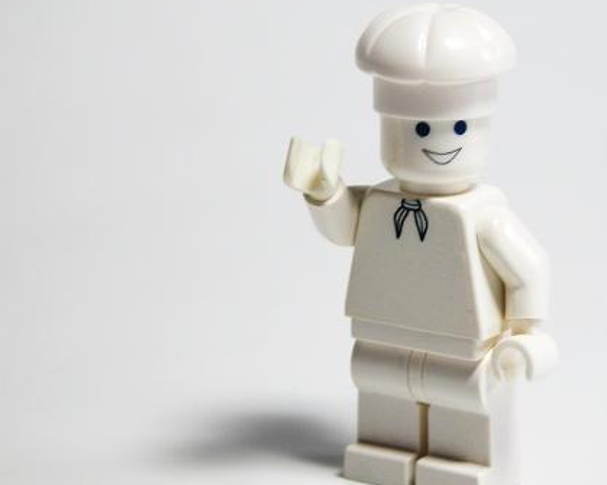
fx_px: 4311
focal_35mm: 240
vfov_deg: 6.4
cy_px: 281
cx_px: 430
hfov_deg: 8.0
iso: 100
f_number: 3.9
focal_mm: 41.1
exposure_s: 1/65.6
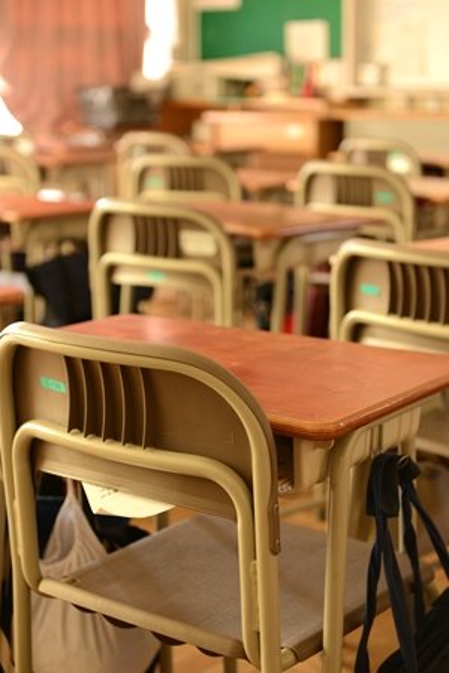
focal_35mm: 70
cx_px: 224
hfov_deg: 19.5
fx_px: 1309
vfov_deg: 28.8
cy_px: 336
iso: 1000
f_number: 4
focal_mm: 70
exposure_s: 1/125
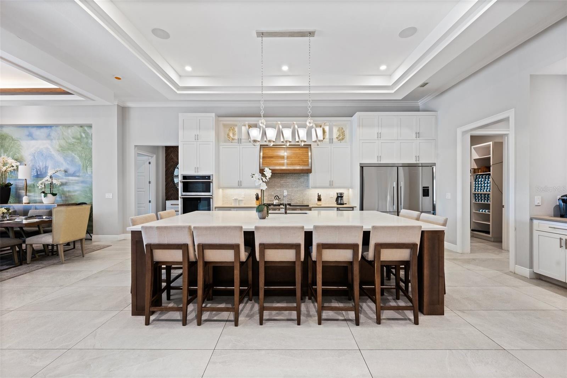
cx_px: 284
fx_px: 220
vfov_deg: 81.2
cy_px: 189
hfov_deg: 104.3
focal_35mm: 14
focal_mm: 14
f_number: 8
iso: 400
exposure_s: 1/4
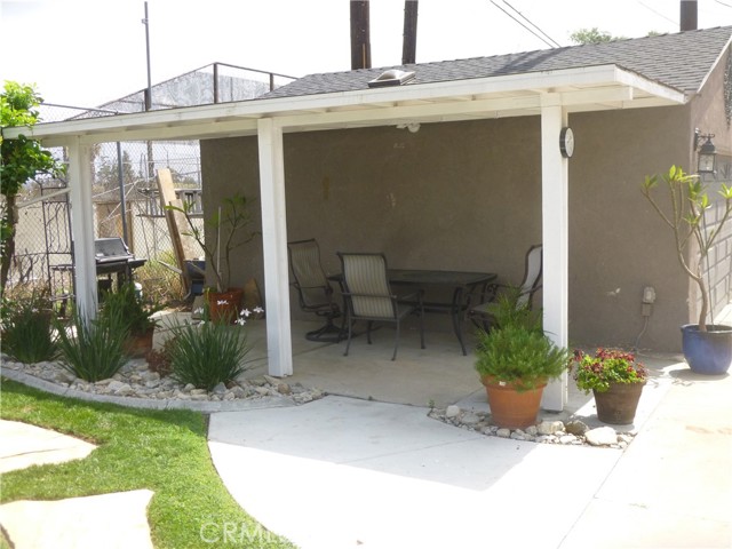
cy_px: 274
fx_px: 761
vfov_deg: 39.7
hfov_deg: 51.4
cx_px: 366
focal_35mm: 36
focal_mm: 6.5
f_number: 3.6
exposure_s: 1/500
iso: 100
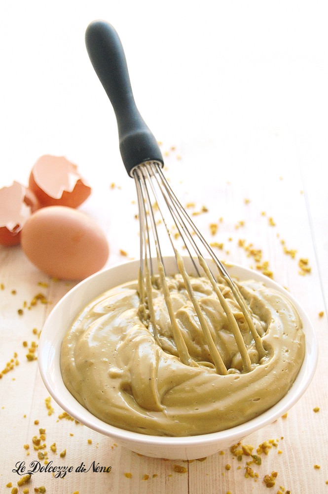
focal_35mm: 72
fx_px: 986
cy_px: 247
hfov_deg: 18.9
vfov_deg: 28.1
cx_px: 164
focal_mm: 48
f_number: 5.6
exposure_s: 1/40
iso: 800
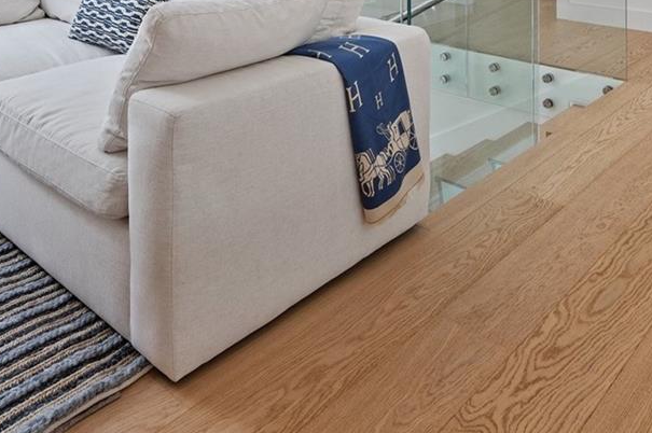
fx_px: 669
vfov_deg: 30.1
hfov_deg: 51.1
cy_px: -97
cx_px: 225
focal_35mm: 37
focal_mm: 14
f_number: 8
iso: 200
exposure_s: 1/30
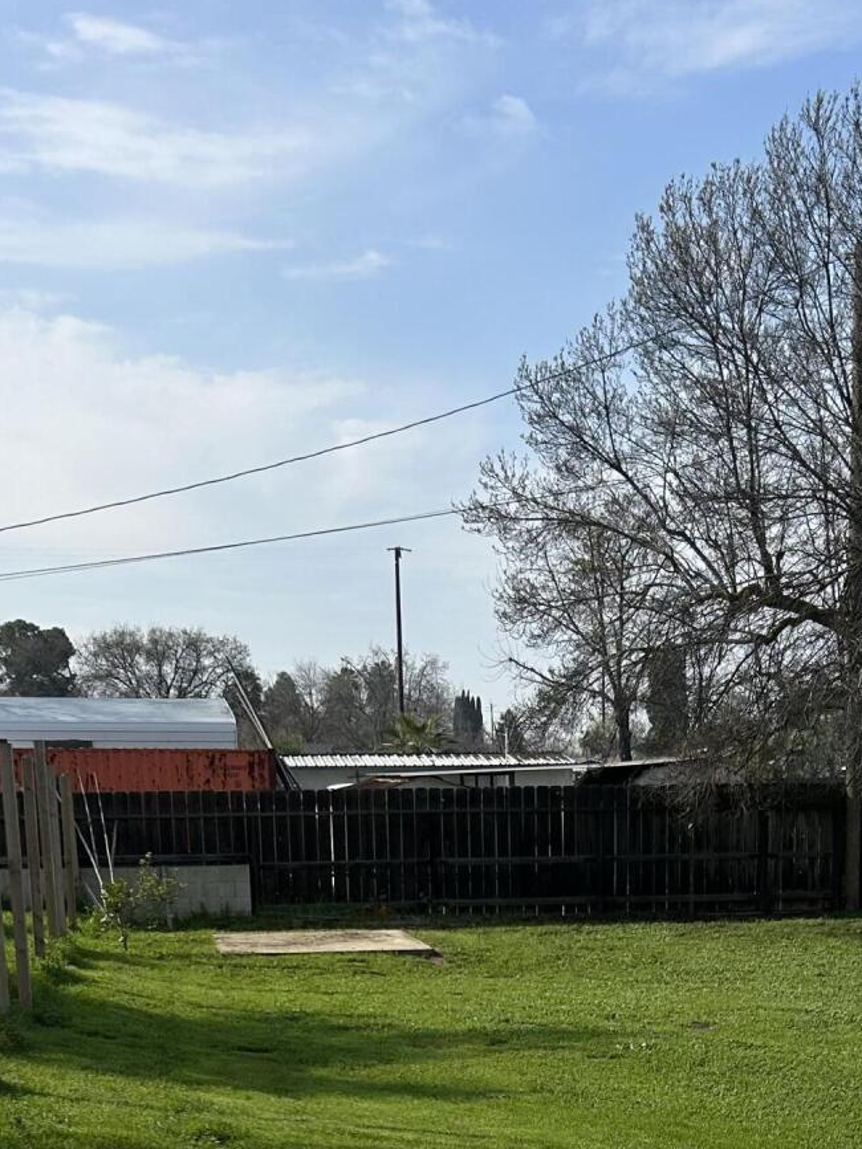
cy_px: 1202
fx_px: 1993
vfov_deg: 29.6
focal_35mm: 60
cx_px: 589
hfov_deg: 24.3
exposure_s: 1/5076
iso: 50
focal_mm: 5.7
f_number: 1.5
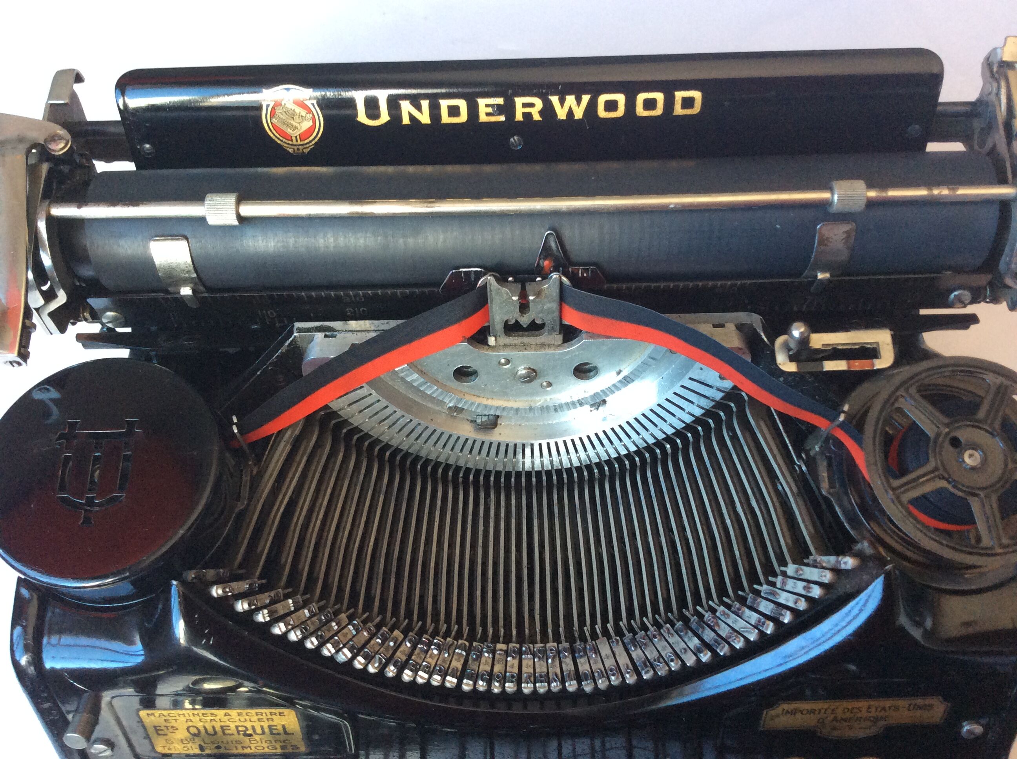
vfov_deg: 44.1
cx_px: 508
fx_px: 939
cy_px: 380
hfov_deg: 56.9
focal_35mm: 32
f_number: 2.4
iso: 100
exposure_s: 1/25
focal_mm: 3.3
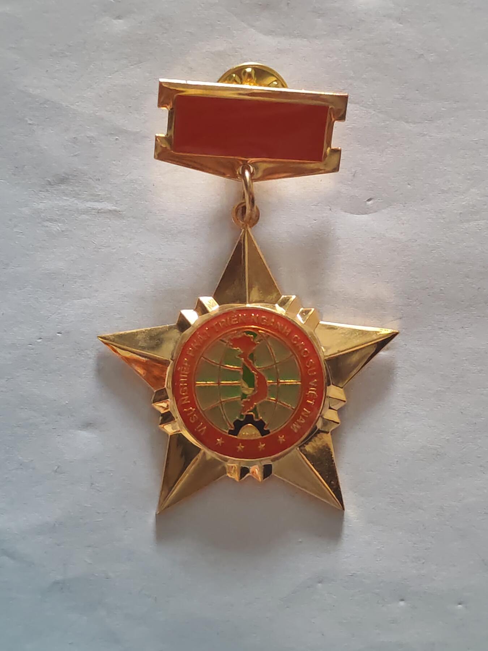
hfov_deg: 21.6
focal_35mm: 68
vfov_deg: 28.6
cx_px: 244
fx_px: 1278
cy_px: 326
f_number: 1.95
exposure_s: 1/50
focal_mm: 5.52
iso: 1000
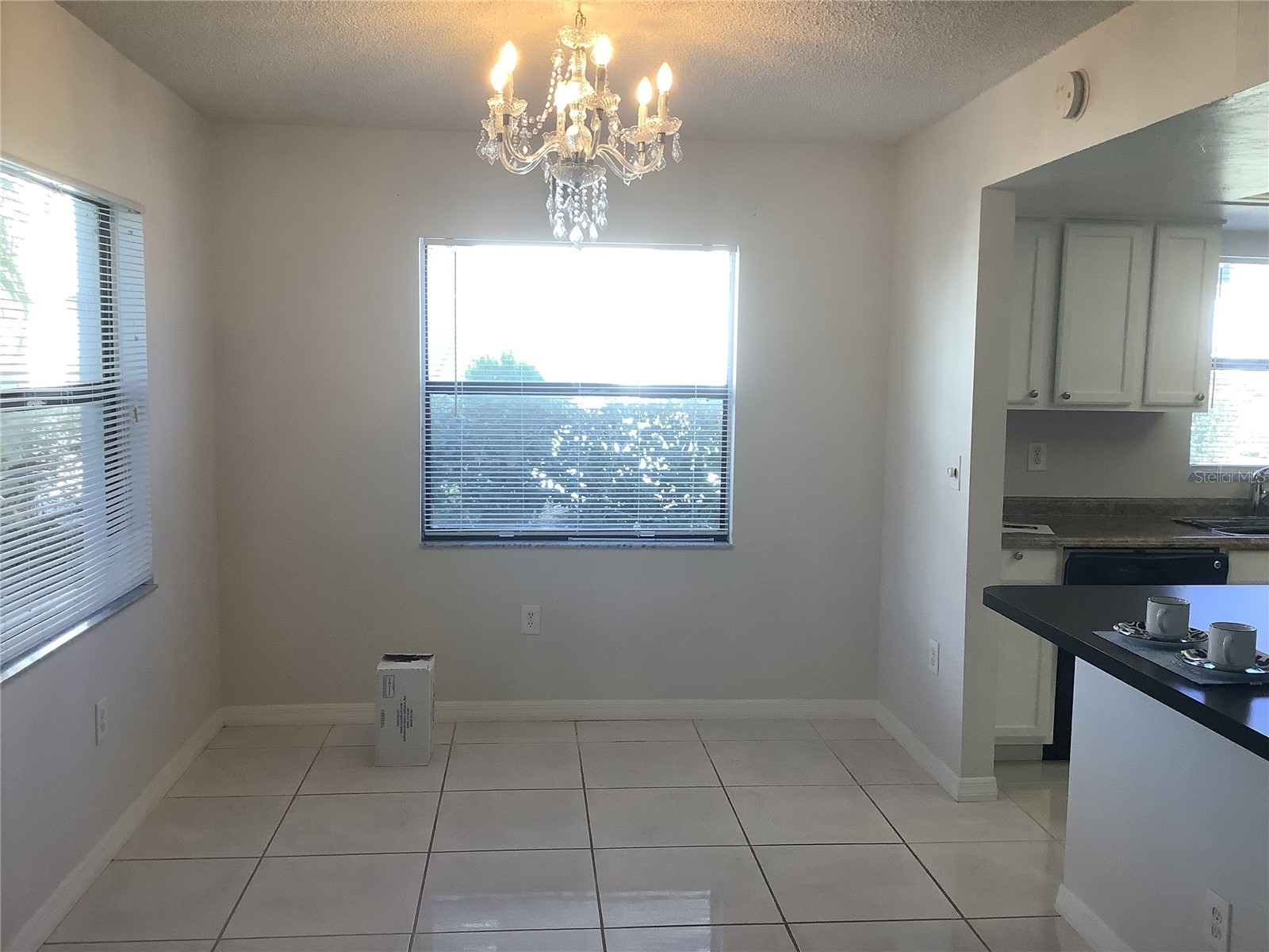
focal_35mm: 31
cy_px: 476
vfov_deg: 45.4
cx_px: 634
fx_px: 1136
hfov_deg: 58.4
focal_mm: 3.3
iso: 100
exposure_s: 1/120
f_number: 2.4
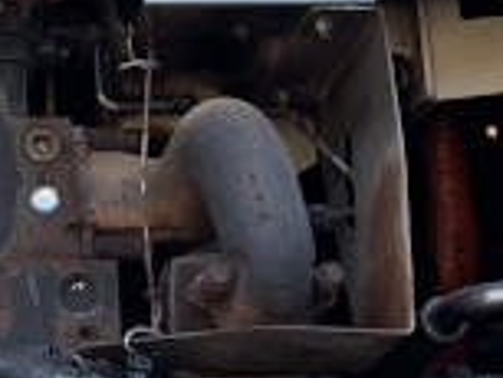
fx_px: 2472
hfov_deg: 11.5
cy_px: 224
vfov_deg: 8.7
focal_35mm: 170
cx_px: 56
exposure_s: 1/173
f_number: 1.8
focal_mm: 4.25
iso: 25
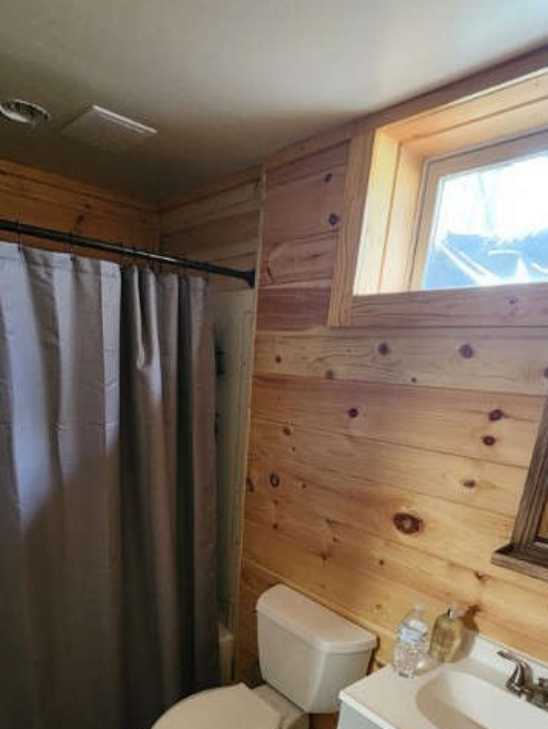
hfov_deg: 63.4
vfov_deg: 74.3
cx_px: 246
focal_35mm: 21
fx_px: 443
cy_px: 531
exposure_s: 1/24
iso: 640
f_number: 2.2
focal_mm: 2.2
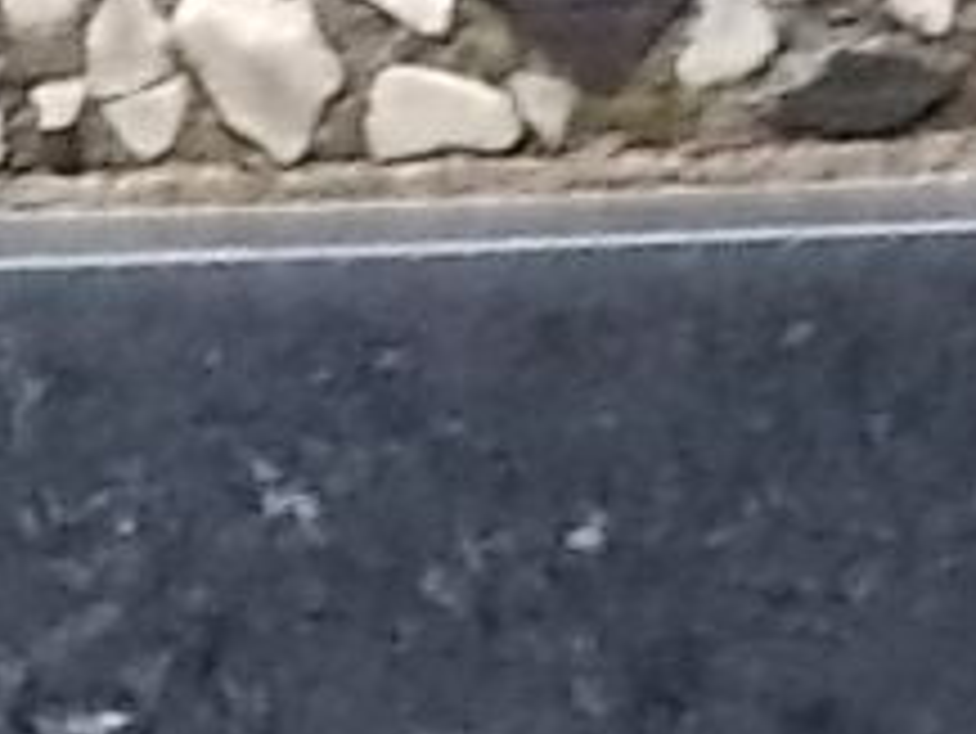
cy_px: 1923
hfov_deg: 9.8
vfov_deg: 7.2
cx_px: -688
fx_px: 5416
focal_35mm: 192
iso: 400
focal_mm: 4.6
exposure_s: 1/50
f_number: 3.2
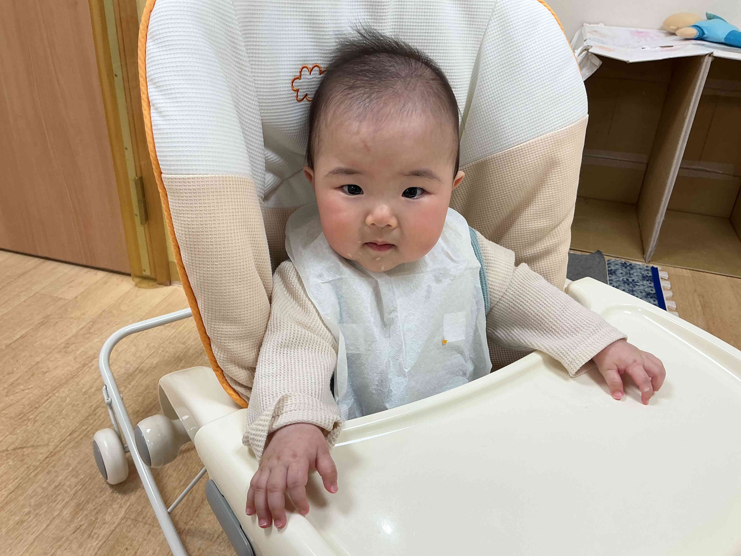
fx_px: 621
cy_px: 278
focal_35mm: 29
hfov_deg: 61.7
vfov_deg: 48.2
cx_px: 370
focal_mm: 3
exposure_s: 1/120
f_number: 1.8
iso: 25
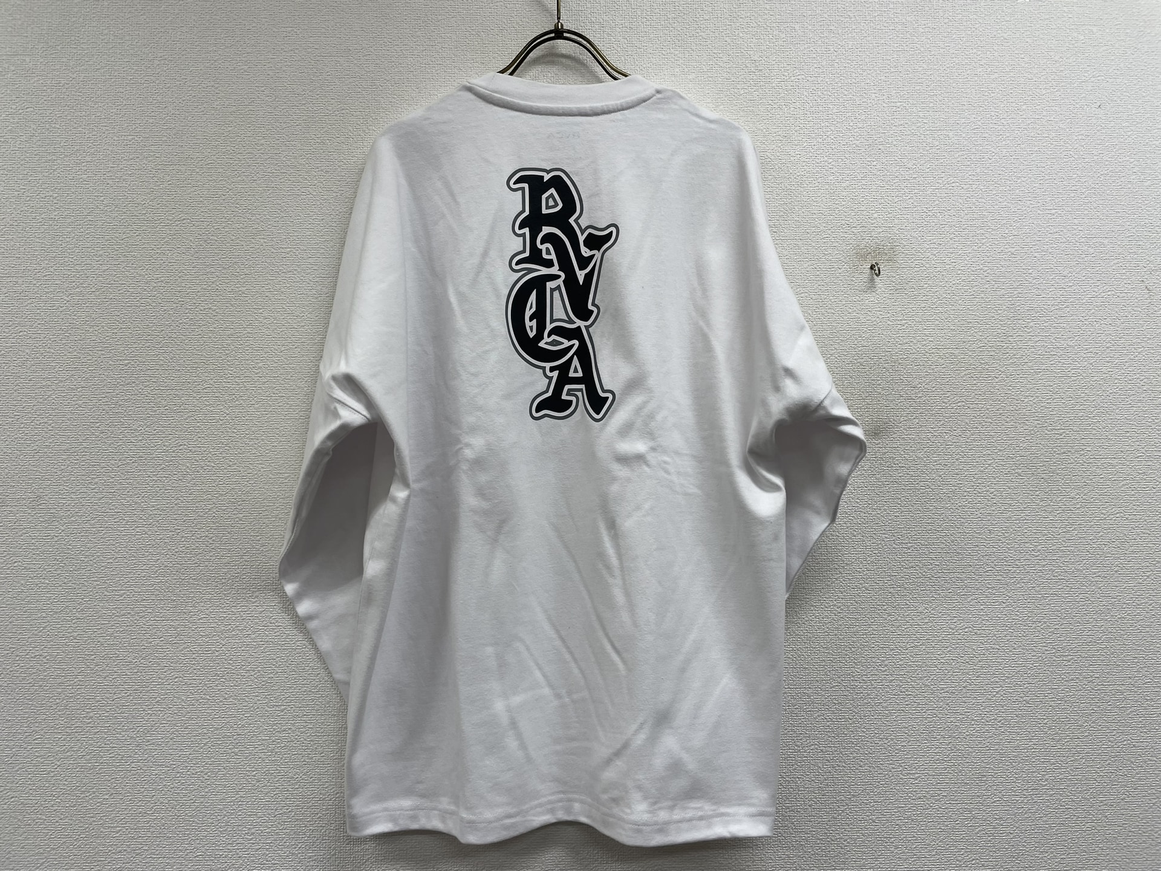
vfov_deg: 53.1
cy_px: 436
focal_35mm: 26
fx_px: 872
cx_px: 580
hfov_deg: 67.3
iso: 40
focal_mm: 4.2
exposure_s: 1/121
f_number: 1.6
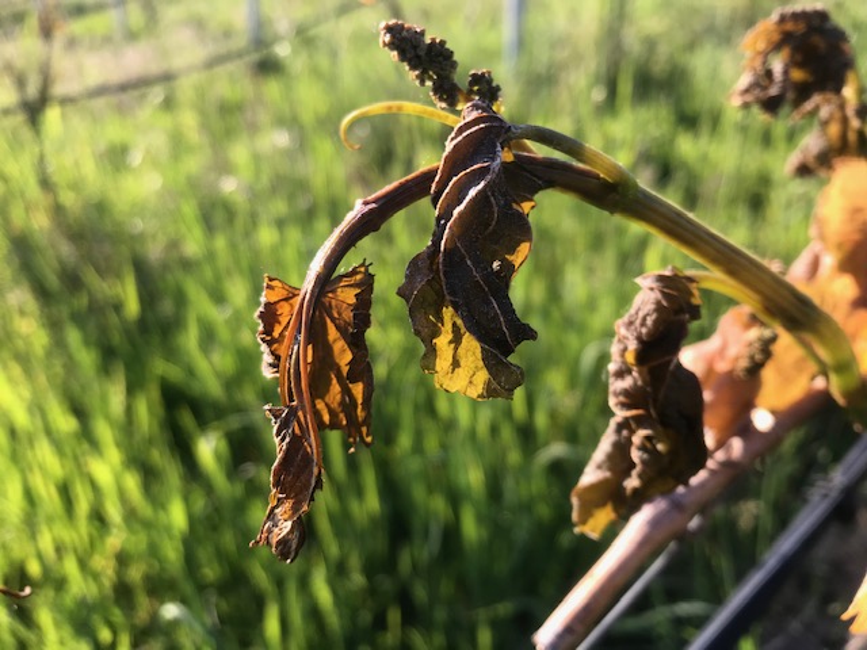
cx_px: 434
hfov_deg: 63.4
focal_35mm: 28
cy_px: 325
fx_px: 701
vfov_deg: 49.7
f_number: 1.8
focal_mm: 3.99
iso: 20
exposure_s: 1/413
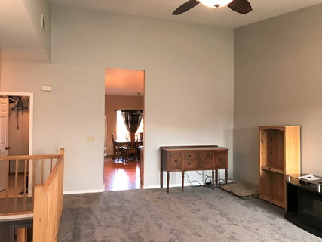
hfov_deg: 63.5
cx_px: 161
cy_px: 121
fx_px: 260
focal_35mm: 28
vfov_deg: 49.7
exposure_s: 1/15
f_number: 1.8
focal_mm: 3.99
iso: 64
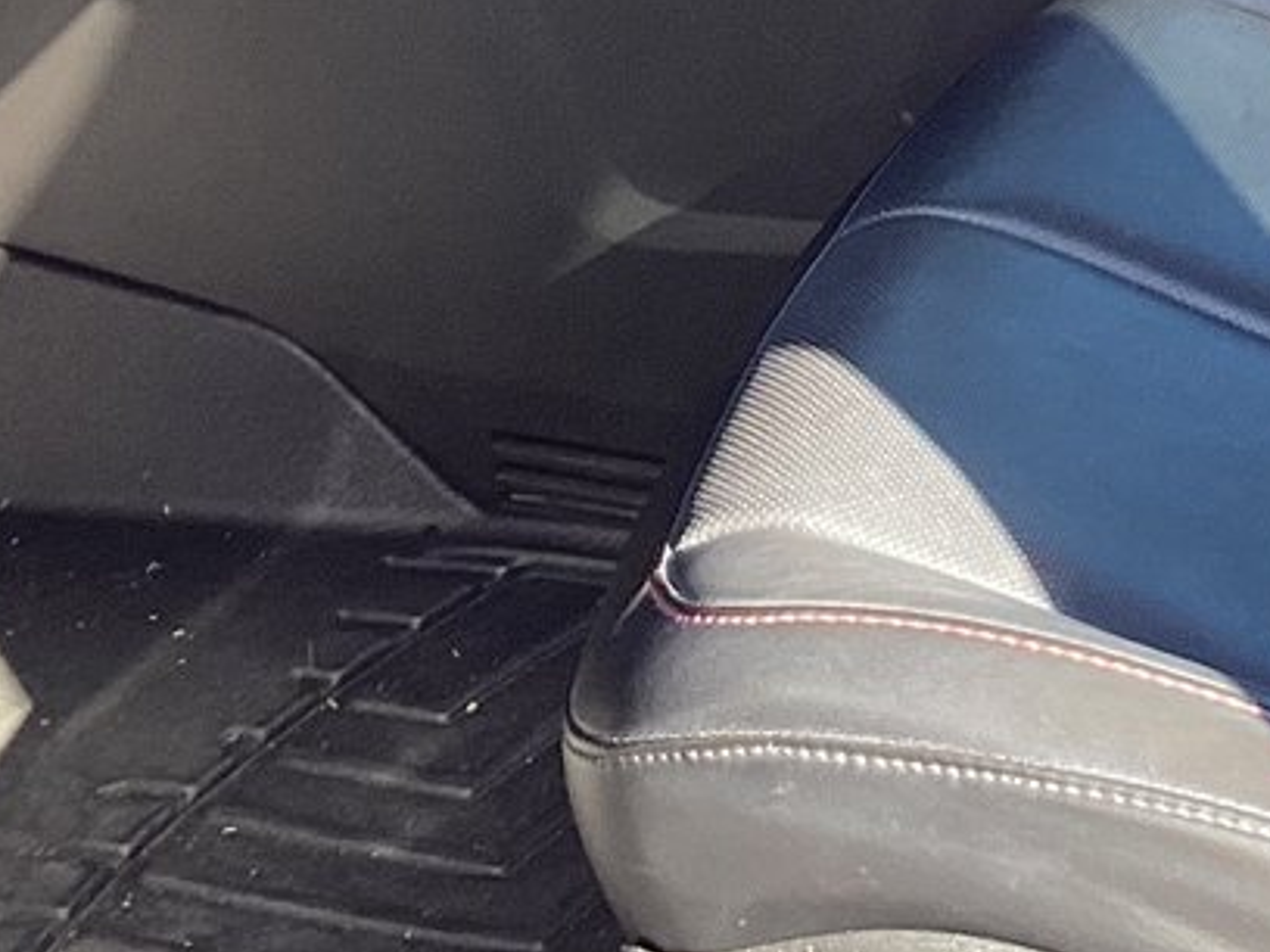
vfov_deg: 12.8
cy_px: 157
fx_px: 4219
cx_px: 1228
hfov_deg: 16.8
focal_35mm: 115
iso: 32
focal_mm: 3.3
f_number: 2.4
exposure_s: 1/100
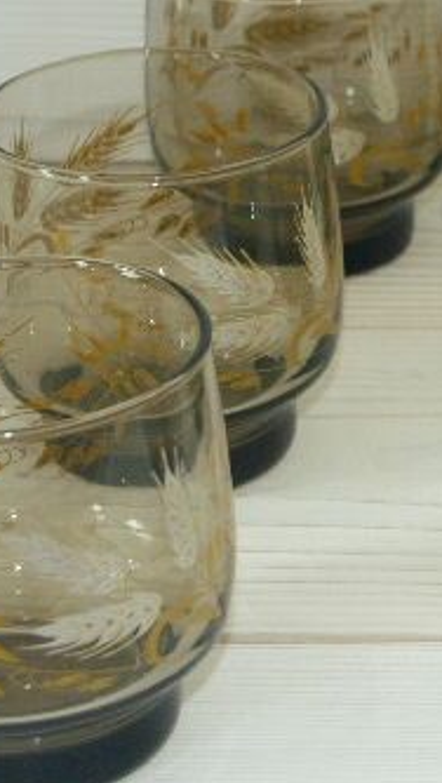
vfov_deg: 18.6
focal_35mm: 115
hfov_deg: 10.4
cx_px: 494
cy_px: 259
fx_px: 2389
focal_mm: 14.36
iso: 100
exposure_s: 1/80
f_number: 3.5
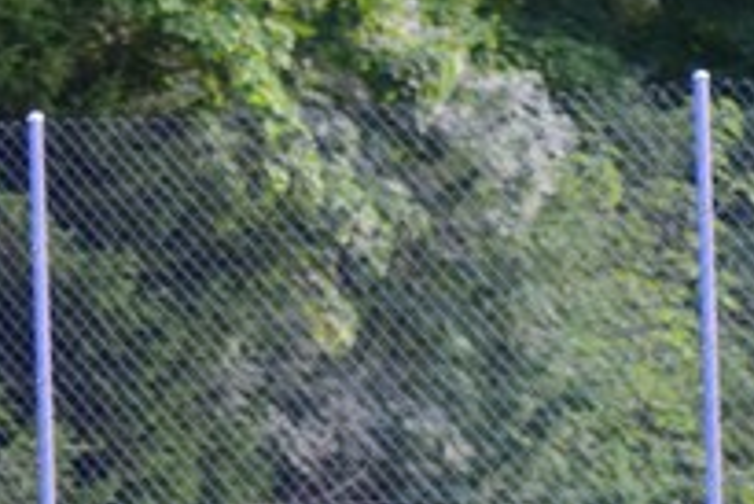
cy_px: 712
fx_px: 11768
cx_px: -257
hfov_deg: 3.7
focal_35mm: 561
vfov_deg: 2.4
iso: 1100
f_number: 4
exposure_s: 1/320
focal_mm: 75
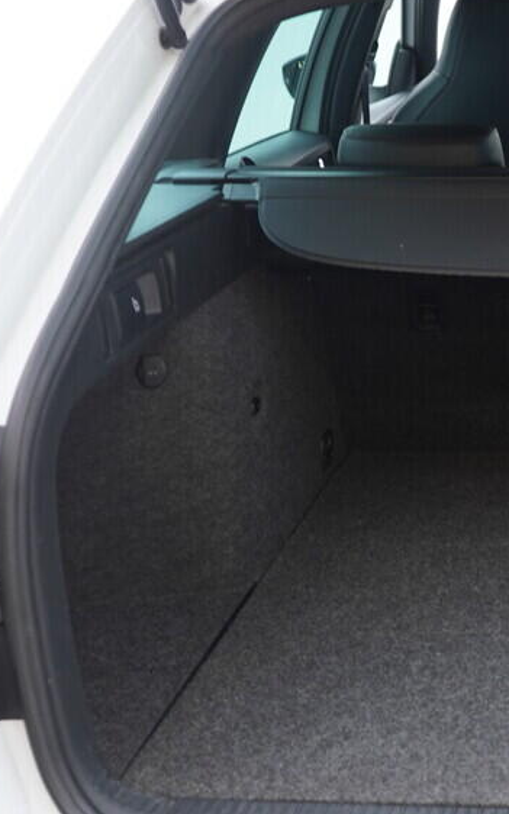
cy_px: 440
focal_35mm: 67
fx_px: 1486
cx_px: 651
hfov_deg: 18.2
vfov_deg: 30.6
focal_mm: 24
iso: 200
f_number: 2.8
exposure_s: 1/40
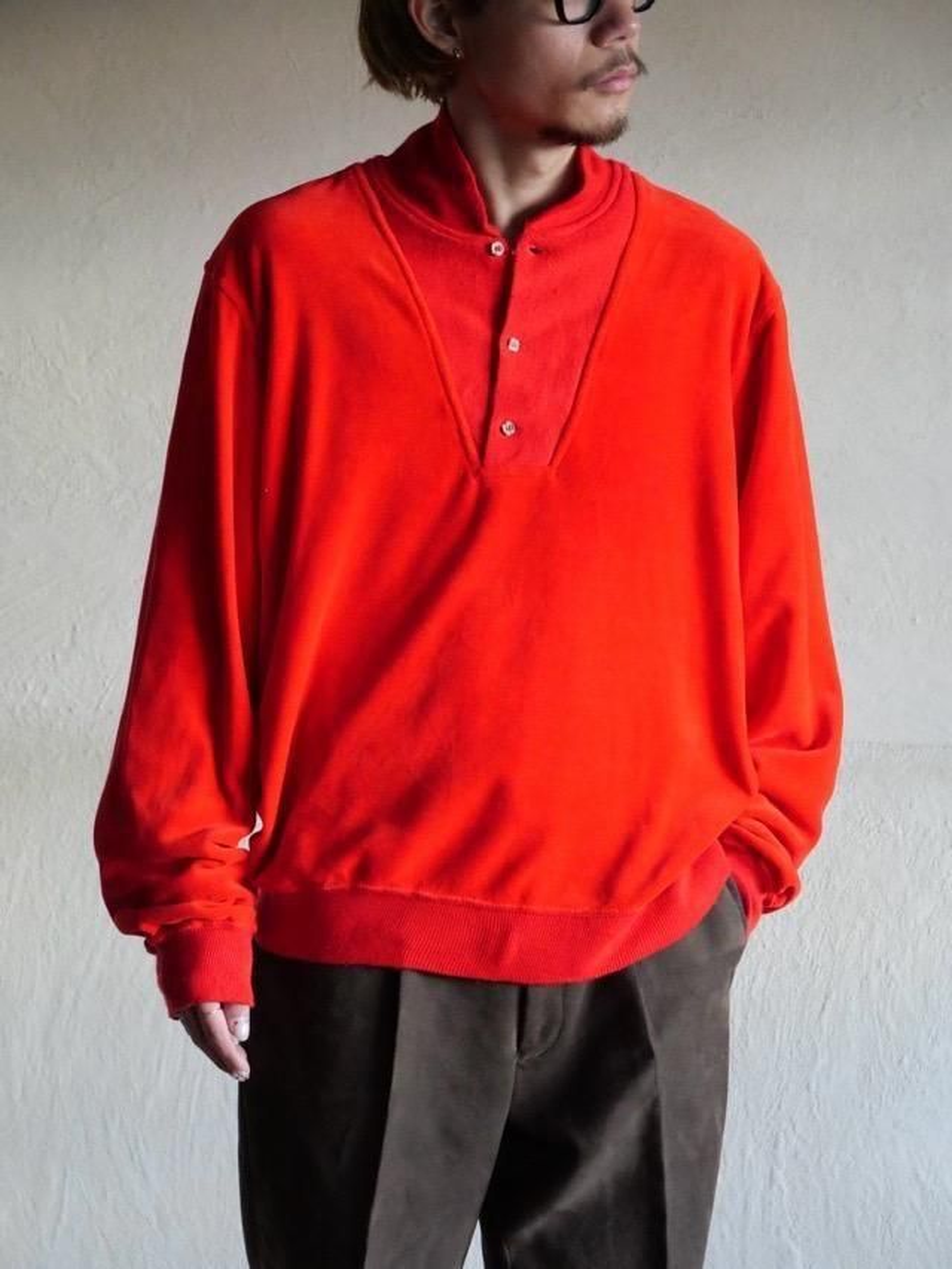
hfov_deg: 14.8
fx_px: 3666
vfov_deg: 19.6
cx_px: 476
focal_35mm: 100
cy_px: 634
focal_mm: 50
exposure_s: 1/30
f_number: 3.9
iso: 3200
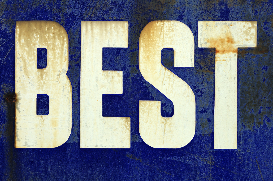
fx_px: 795
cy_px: 90
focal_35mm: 105
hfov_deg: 19.5
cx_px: 136
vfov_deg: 13.0
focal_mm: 70
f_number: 8
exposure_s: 1/400
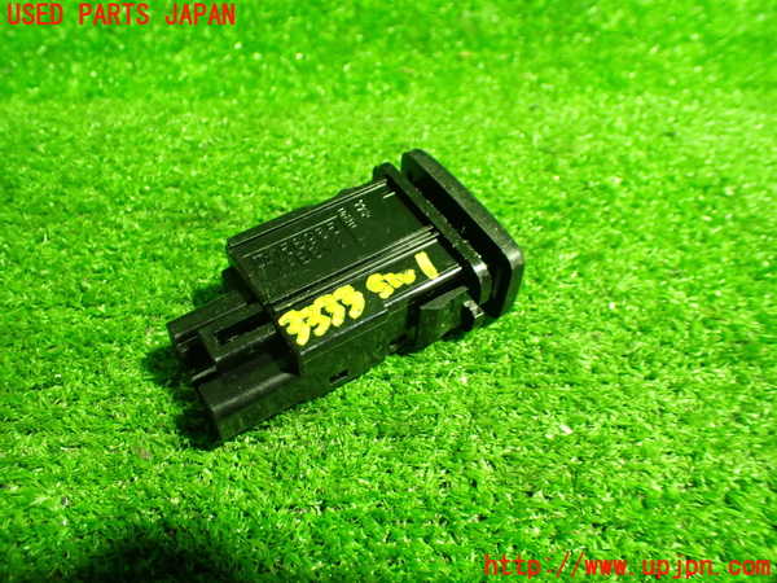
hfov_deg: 60.0
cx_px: 388
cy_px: 292
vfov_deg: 46.8
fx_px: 673
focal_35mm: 30
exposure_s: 1/30
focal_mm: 5.4
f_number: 2.3
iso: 800
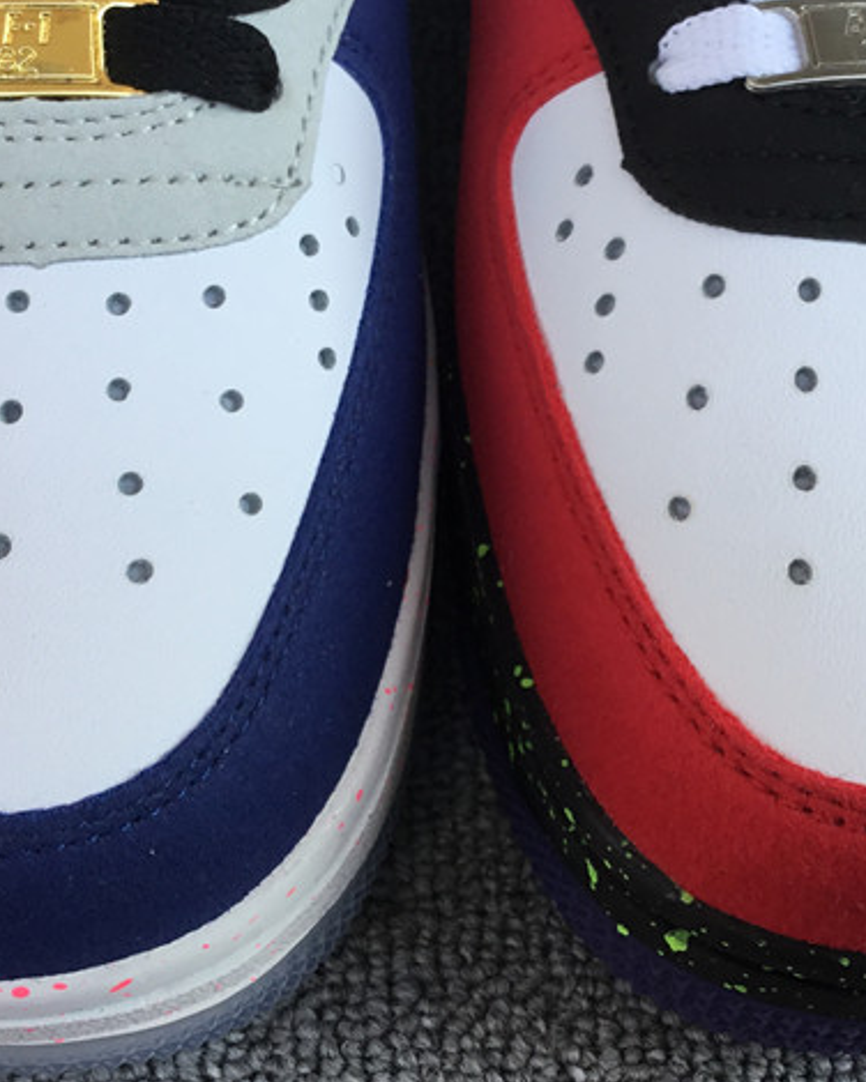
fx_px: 1858
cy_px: 369
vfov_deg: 32.2
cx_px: 401
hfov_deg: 26.2
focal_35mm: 58
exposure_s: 1/214
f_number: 2.4
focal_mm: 3.3
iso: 25
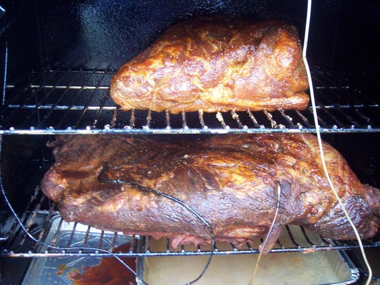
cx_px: 190
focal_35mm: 39
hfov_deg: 47.9
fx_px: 428
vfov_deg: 36.8
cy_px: 142
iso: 200
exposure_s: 1/10
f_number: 3.4
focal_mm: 8
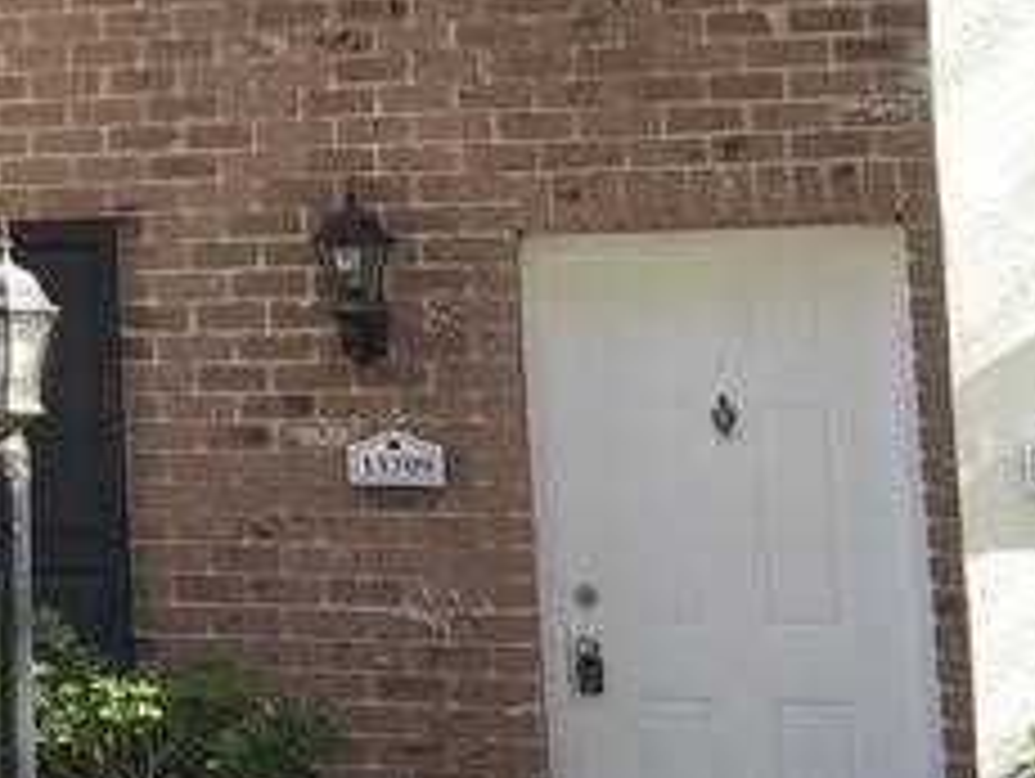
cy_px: -94
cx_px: -1017
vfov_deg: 11.3
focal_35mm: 129
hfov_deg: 13.2
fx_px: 3861
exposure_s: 1/167
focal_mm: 4.15
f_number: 2.2
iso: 25
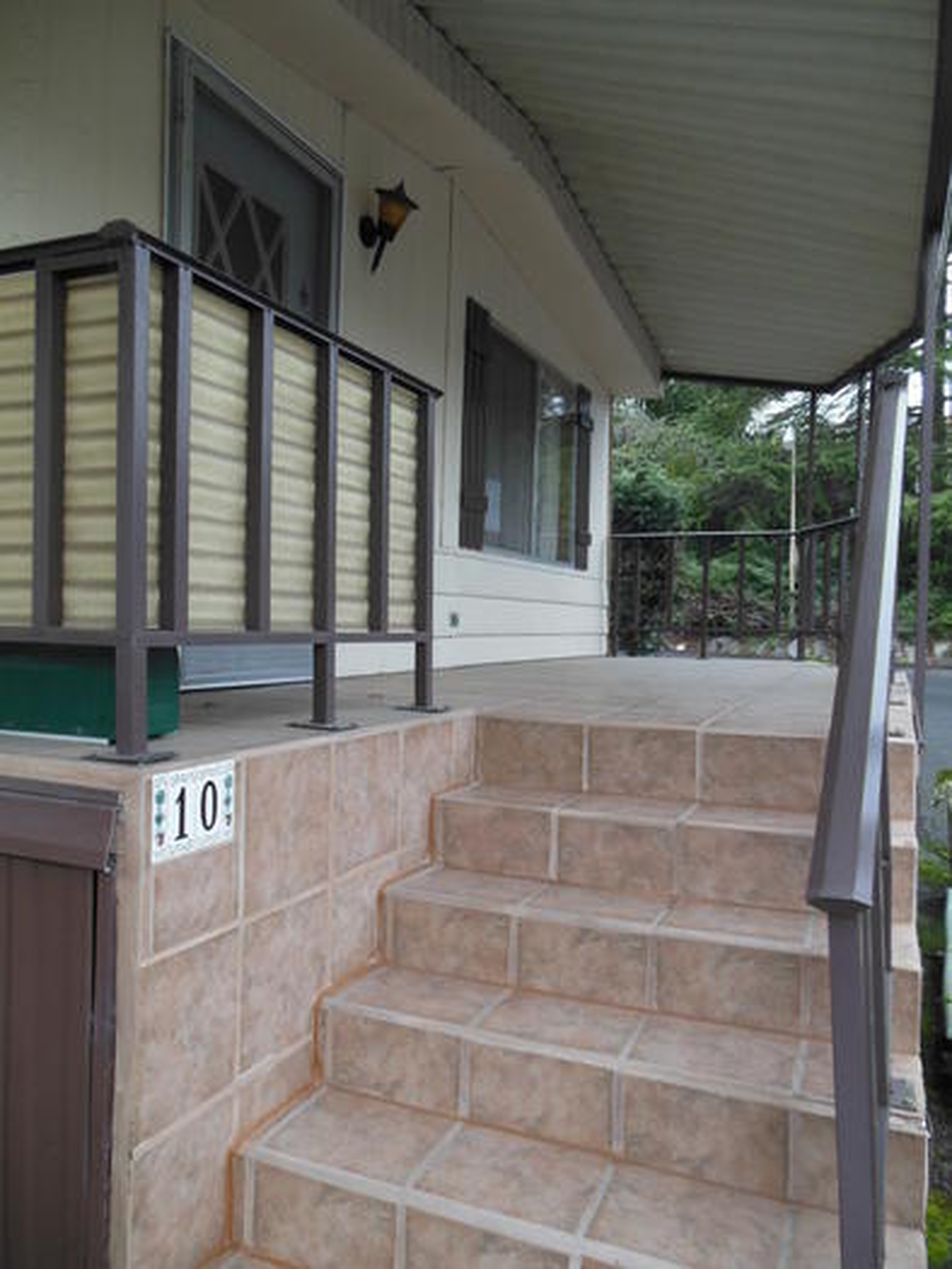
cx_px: 476
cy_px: 634
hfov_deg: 54.9
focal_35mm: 25
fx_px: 916
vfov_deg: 69.4
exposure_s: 1/50
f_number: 3.2
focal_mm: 4.5
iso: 125
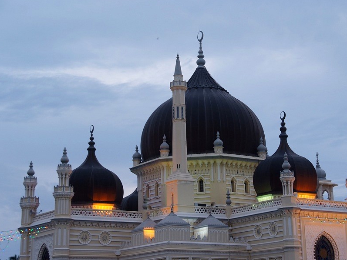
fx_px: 752
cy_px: 130
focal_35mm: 75
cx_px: 193
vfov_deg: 19.6
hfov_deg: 26.0
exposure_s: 1/35
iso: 200
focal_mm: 46
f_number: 5
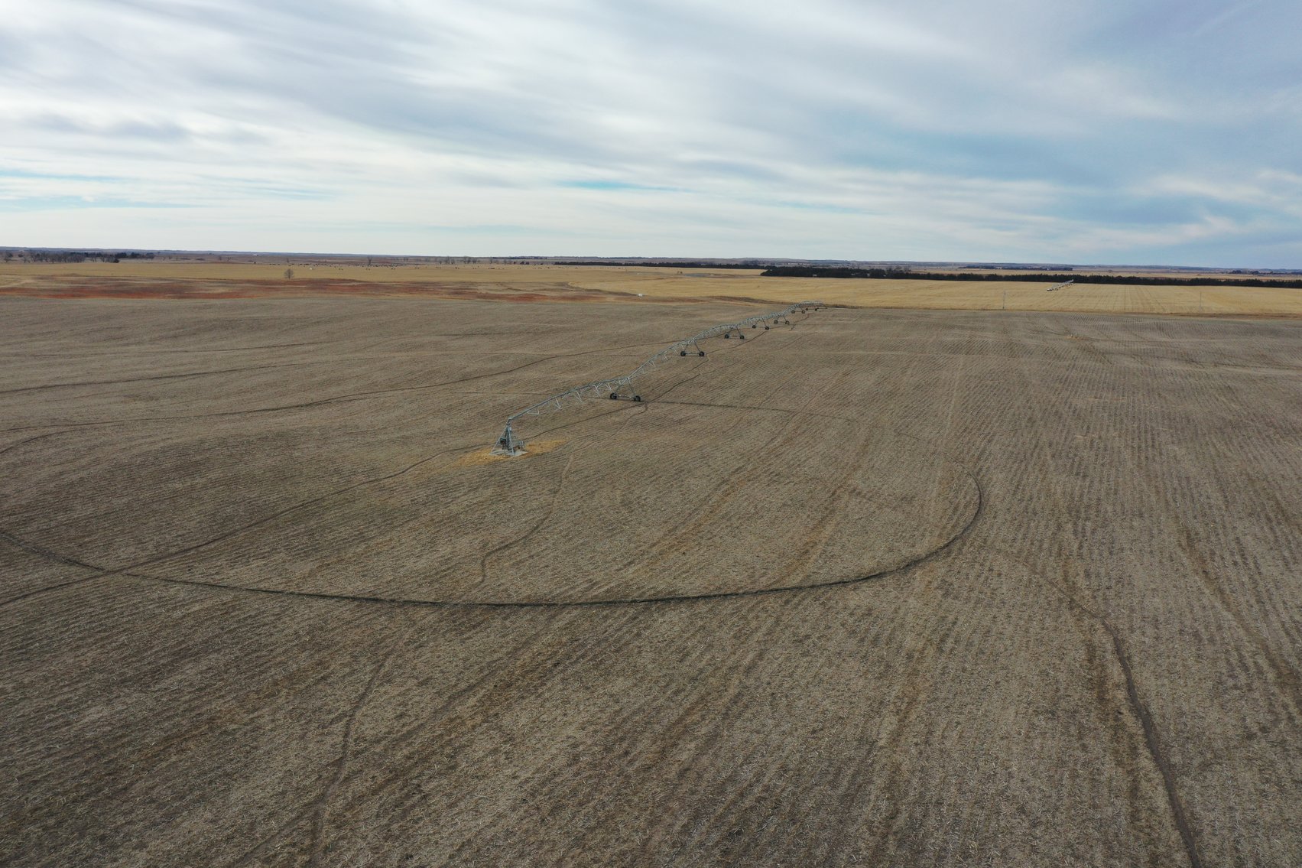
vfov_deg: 46.4
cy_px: 434
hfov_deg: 65.5
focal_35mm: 28
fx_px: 1012
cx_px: 651
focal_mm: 10.26
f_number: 5.6
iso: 100
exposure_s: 1/320
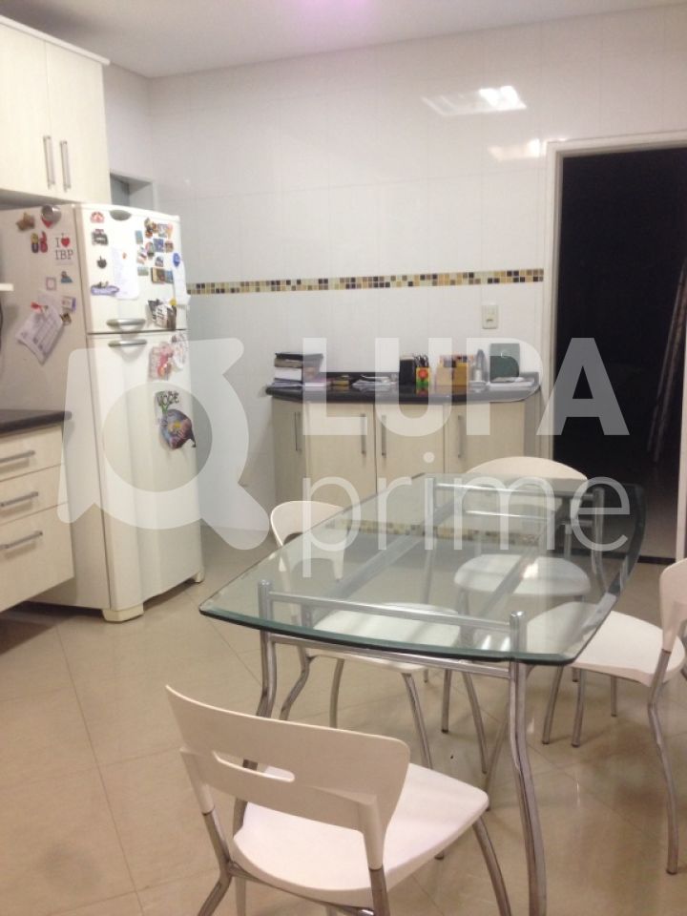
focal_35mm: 33
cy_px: 458
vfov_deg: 55.4
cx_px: 344
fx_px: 873
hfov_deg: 42.9
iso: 125
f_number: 2.4
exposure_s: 1/20
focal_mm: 4.12
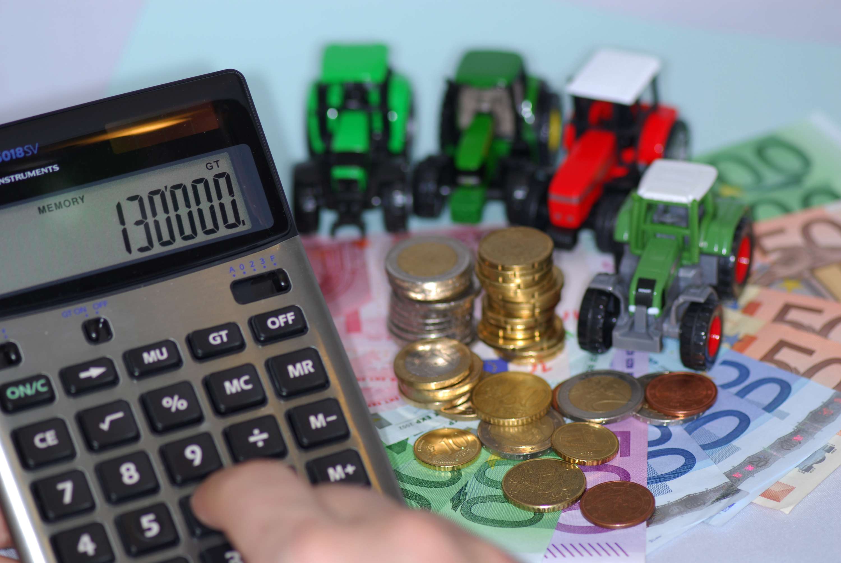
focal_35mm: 158
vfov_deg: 8.7
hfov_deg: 13.0
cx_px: 420
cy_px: 282
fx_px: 3684
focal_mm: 105
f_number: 4
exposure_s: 1/60
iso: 100
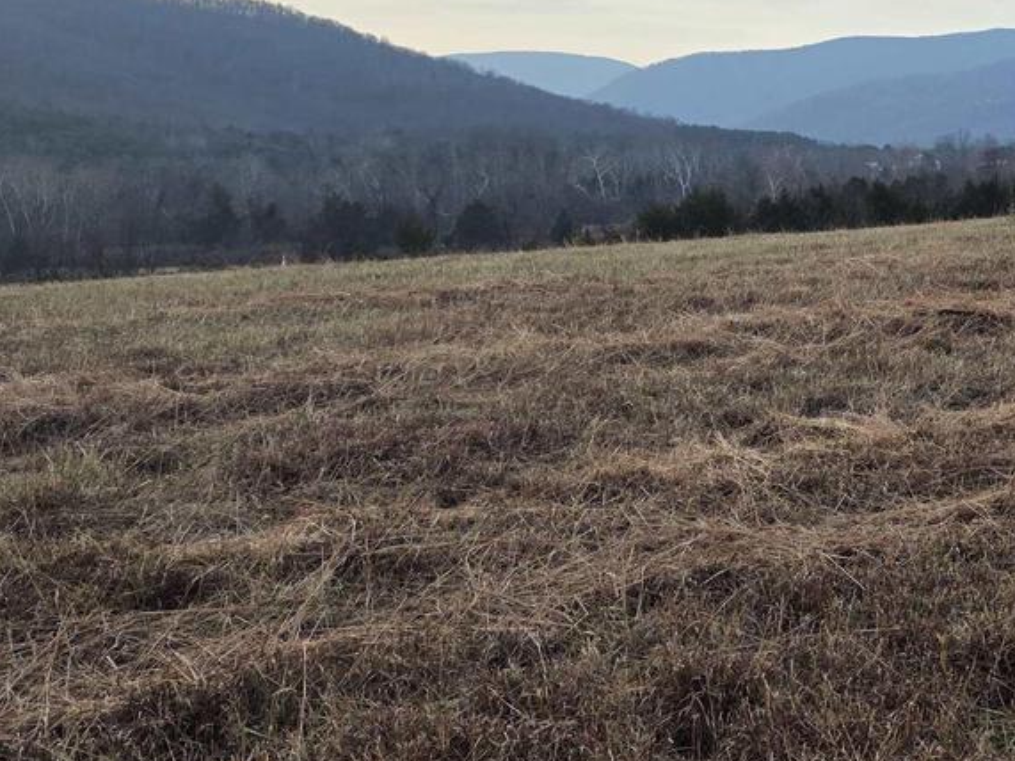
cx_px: 876
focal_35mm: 58
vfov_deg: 25.0
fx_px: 1700
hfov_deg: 31.9
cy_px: 206
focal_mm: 6.3
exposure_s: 1/2593
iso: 80
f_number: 1.7
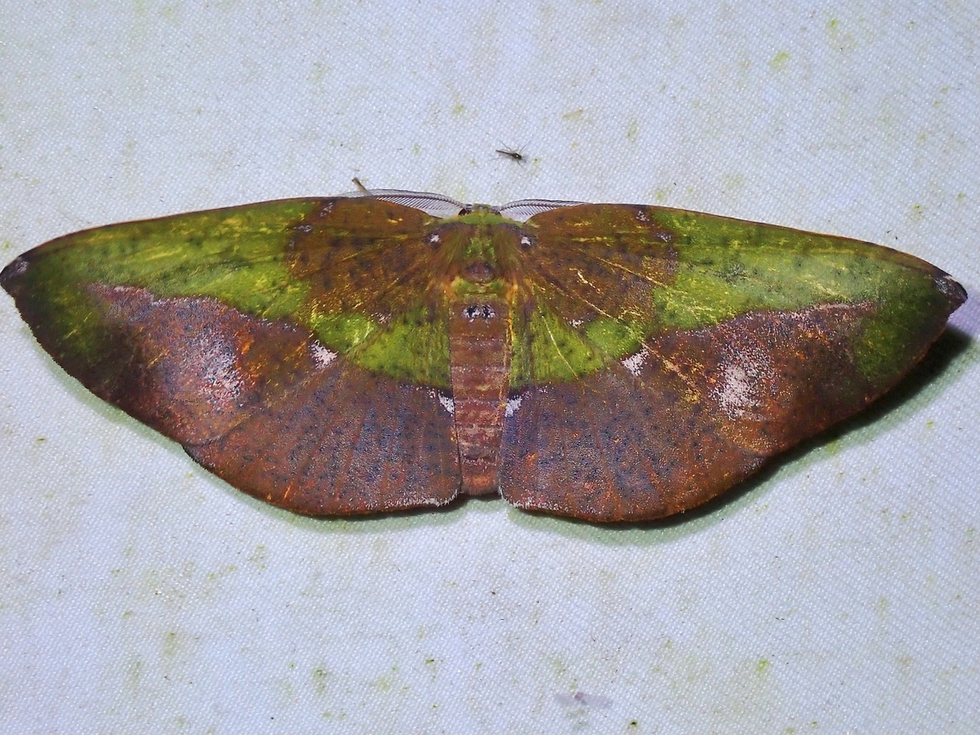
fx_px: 2831
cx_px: 490
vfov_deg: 14.8
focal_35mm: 100
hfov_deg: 19.6
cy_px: 368
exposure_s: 1/200
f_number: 6.3
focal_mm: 18
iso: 200
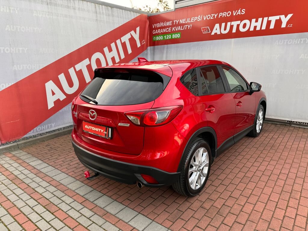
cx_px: 154
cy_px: 116
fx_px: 214
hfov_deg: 71.6
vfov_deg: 56.8
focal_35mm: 24
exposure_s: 1/277
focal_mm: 6.86
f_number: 1.78
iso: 64
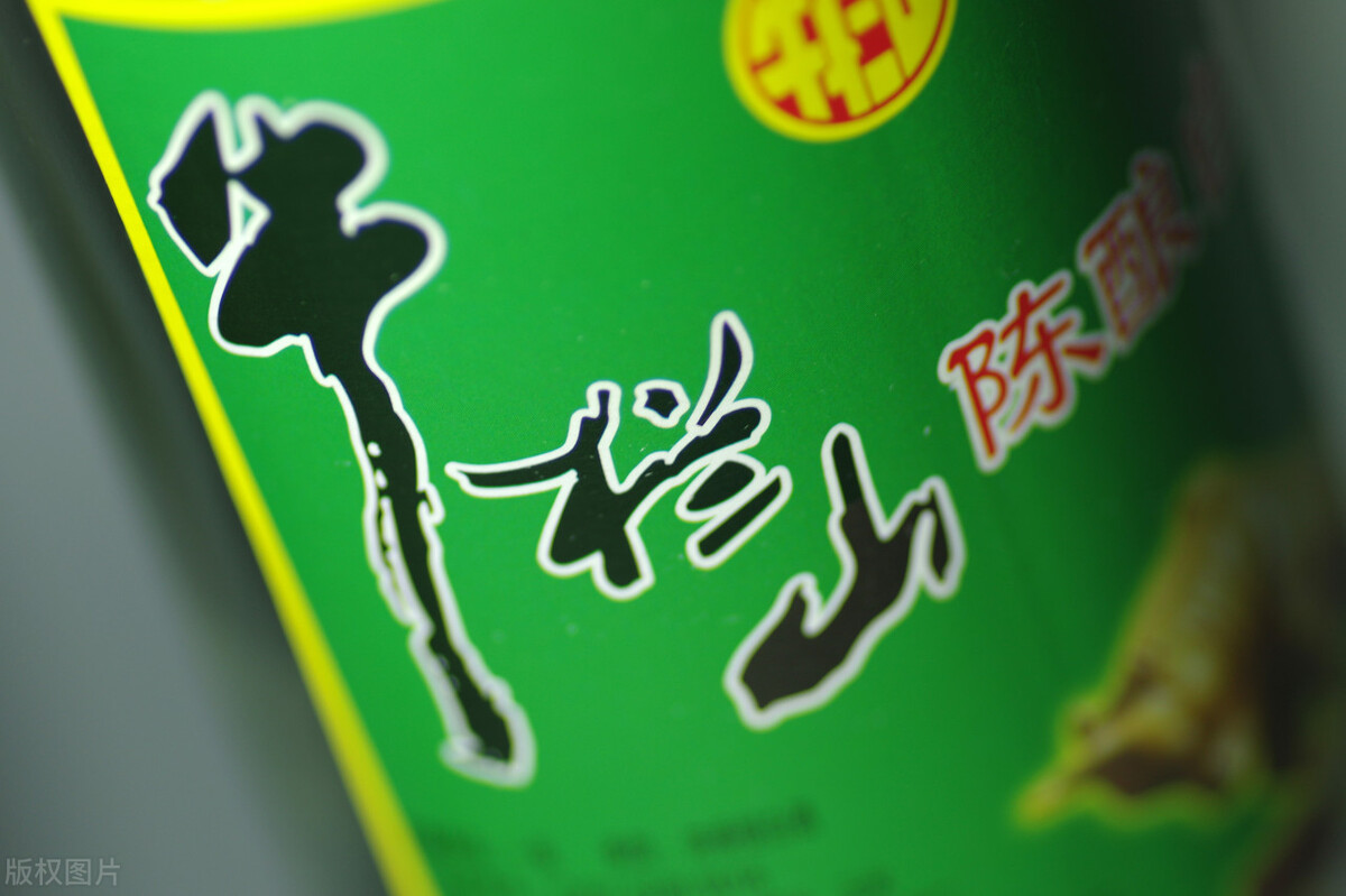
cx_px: 673
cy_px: 448
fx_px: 5606
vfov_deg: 9.1
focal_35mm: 150
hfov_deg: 13.7
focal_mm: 100
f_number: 2.8
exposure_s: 1/100
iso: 200
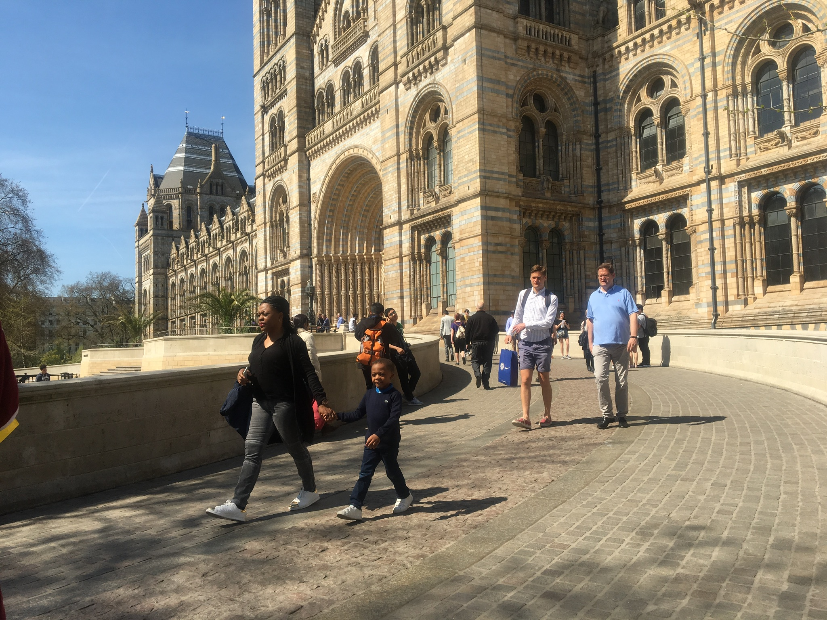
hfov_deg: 61.7
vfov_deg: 48.2
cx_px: 414
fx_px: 693
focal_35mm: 29
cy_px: 310
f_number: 2.2
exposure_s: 1/1570
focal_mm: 4.15
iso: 25
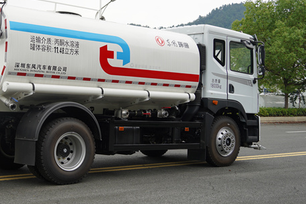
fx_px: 493
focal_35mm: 58
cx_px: 75
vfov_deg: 23.3
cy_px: 72
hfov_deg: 33.8
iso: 100
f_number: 3.5
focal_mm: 33
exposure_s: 1/400
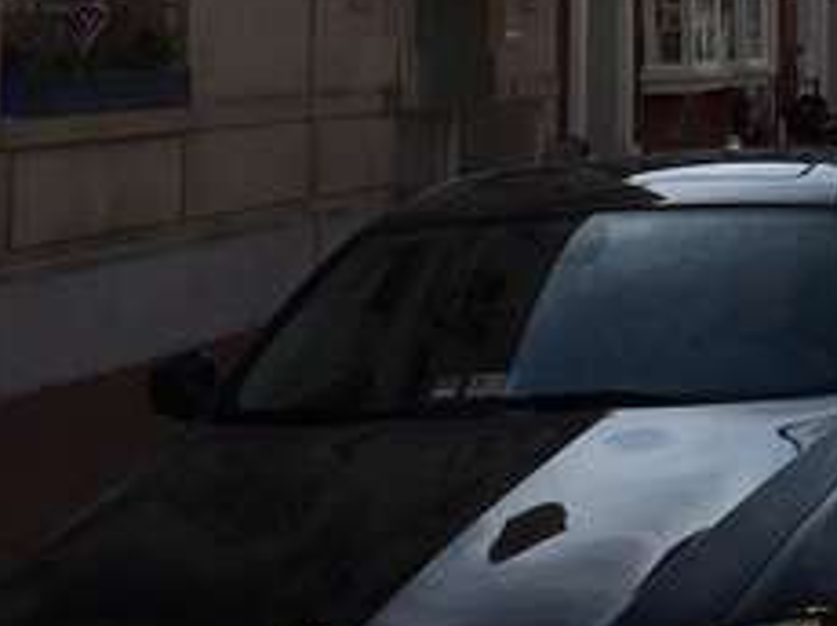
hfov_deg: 17.5
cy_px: -211
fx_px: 2440
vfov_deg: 14.0
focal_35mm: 101
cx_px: 1263
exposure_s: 1/2825
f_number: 2.2
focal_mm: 4.15
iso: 32
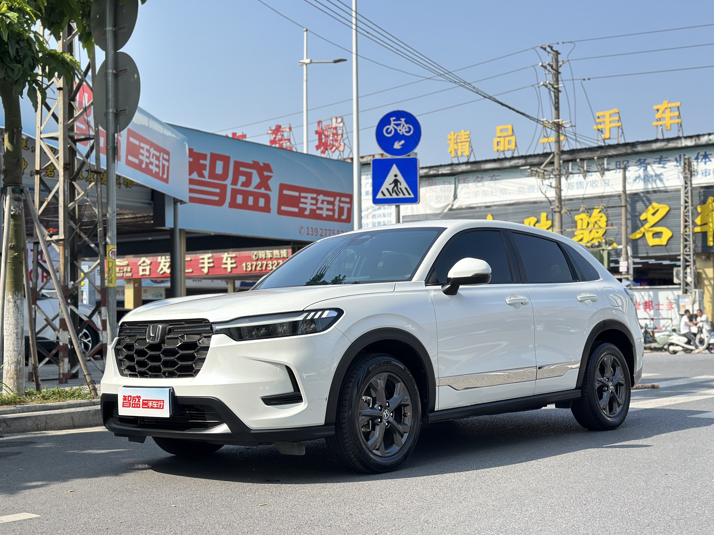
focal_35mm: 48
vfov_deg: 30.3
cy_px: 268
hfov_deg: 39.7
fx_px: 990
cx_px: 357
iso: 100
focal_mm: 6.86
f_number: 1.78
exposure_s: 1/2410
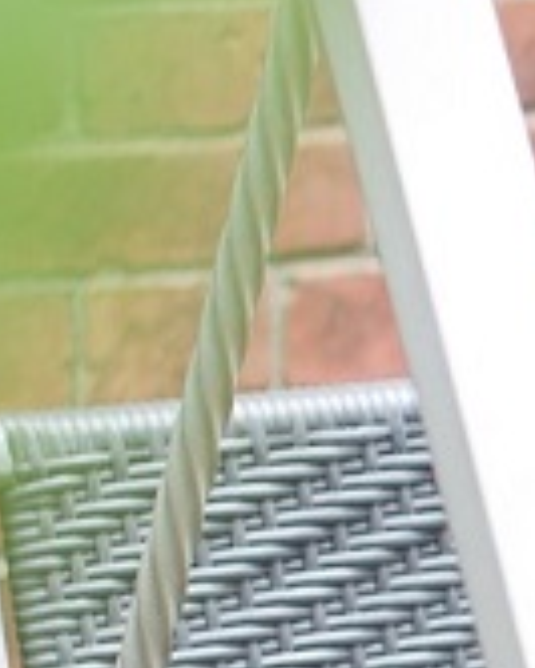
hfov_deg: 3.6
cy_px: 821
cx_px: 1673
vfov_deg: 4.6
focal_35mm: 421
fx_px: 8325
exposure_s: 1/200
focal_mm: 50
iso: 100
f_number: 2.2
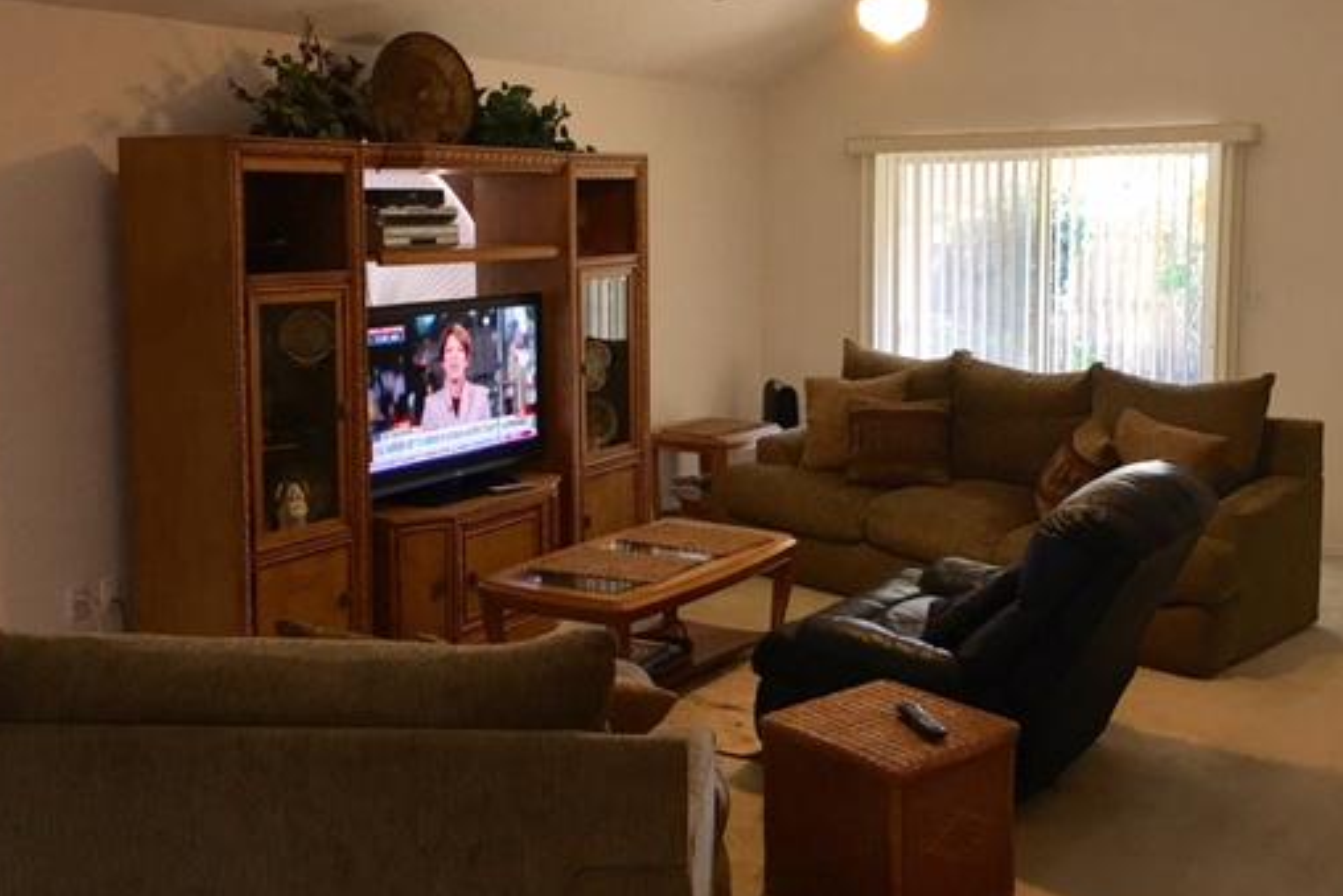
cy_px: 370
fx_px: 1418
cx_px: 690
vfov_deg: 35.0
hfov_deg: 50.7
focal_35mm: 38
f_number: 2.2
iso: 25
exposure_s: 1/15
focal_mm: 4.15
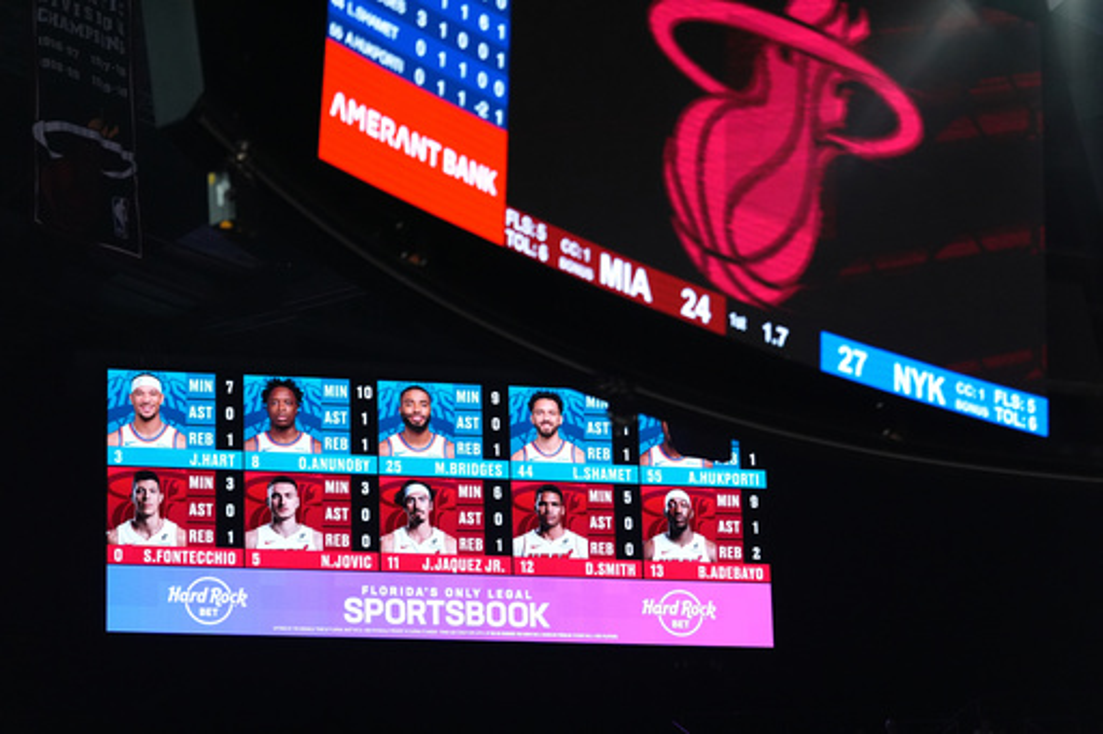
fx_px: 3706
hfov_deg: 16.9
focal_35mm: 121
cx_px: 552
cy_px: 367
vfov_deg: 11.3
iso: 4000
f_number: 2.8
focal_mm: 121
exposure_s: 1/2000
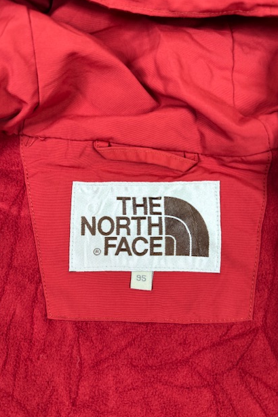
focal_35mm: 26
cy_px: 213
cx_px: 135
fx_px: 301
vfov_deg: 69.4
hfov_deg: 49.6
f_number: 1.78
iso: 160
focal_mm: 6.76
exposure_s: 1/100
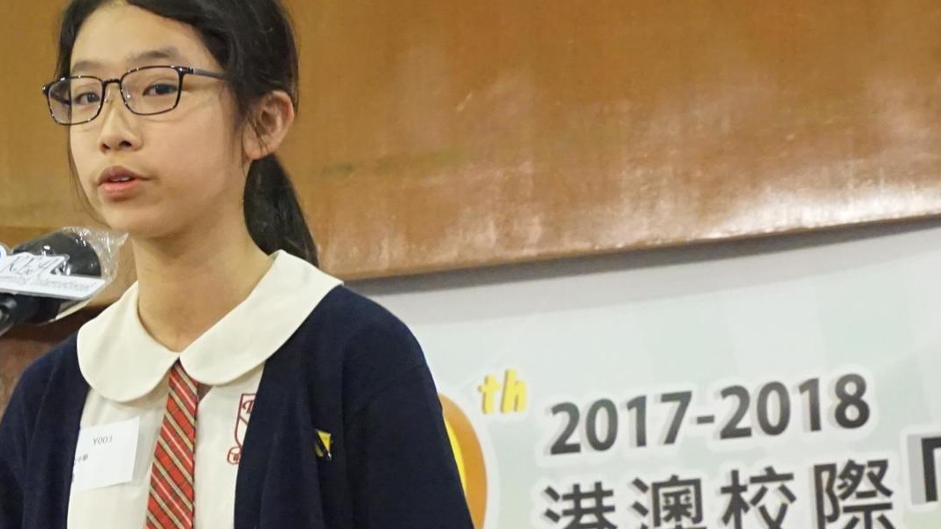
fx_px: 5076
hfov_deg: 10.5
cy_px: 581
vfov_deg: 5.9
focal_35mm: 203
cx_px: 11
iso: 3200
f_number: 5.6
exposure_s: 1/60
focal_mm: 47
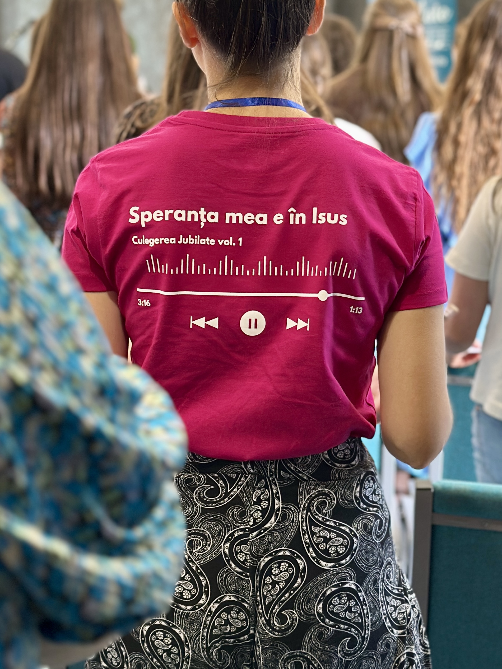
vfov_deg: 39.7
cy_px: 334
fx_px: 928
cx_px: 251
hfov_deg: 30.3
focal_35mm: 48
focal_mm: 6.86
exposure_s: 1/33
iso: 320
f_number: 1.78
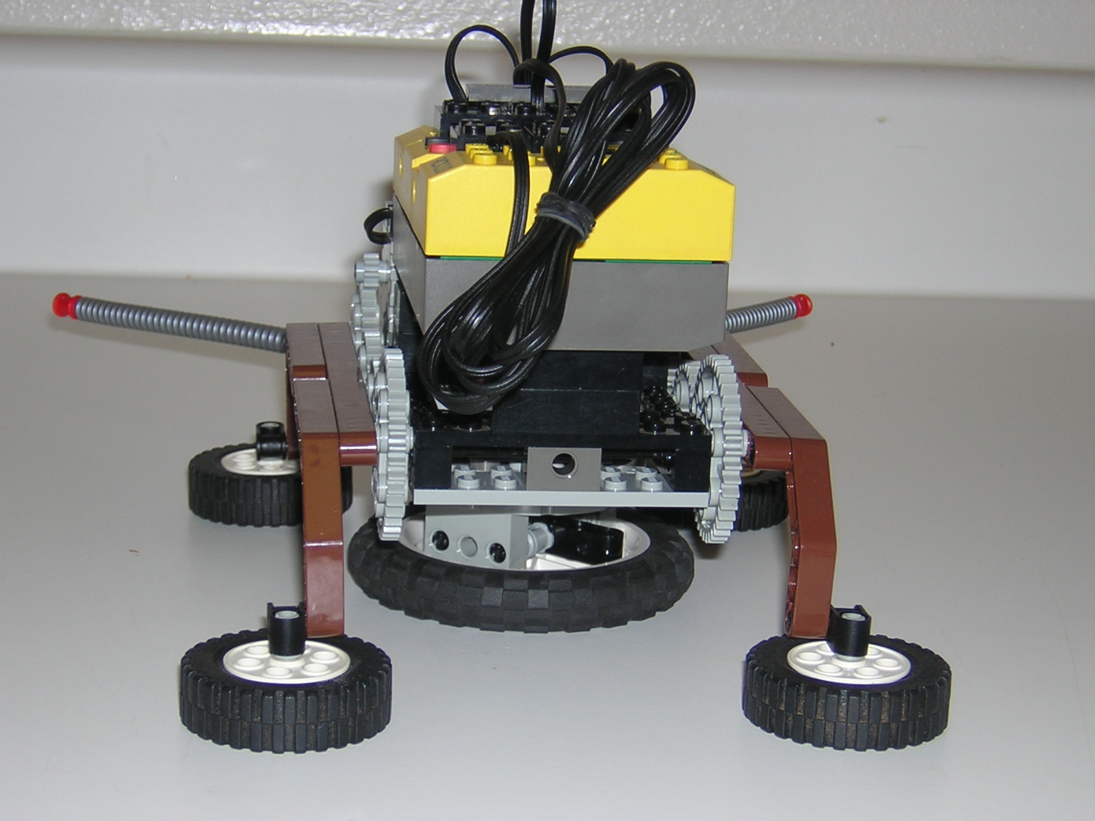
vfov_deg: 18.2
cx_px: 548
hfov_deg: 24.1
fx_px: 2562
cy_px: 410
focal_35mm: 81
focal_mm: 10.6
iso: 100
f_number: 4
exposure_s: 1/60.1
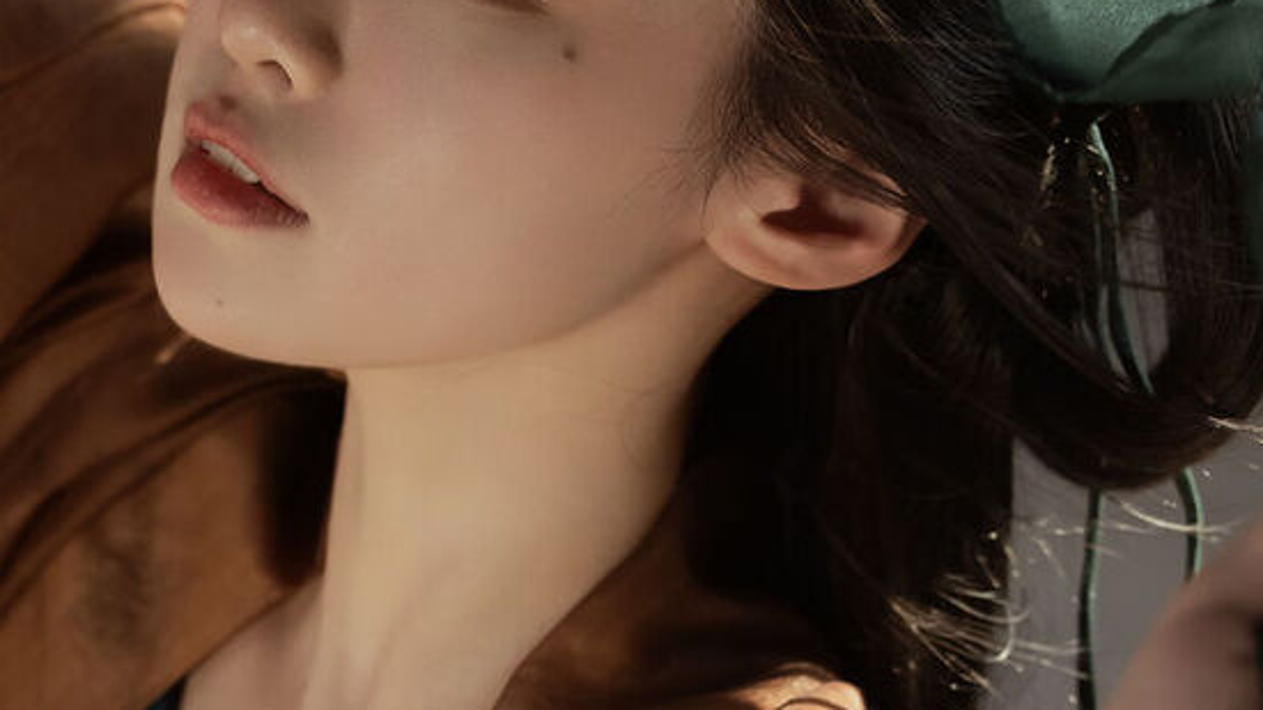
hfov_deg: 8.2
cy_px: 805
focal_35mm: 264
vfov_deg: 4.6
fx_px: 8839
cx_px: 471
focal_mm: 89
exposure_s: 1/250
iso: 320
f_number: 2.8
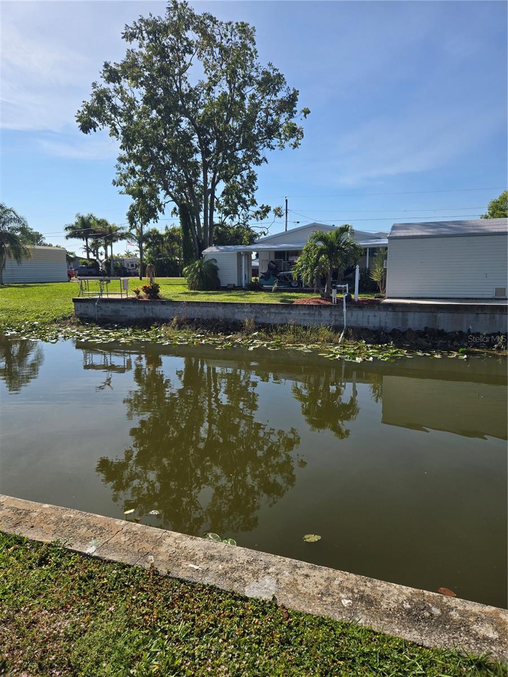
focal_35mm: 23
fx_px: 450
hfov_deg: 58.9
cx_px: 254
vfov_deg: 73.9
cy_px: 338
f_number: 1.8
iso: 25
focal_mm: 5.4
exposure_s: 1/2277
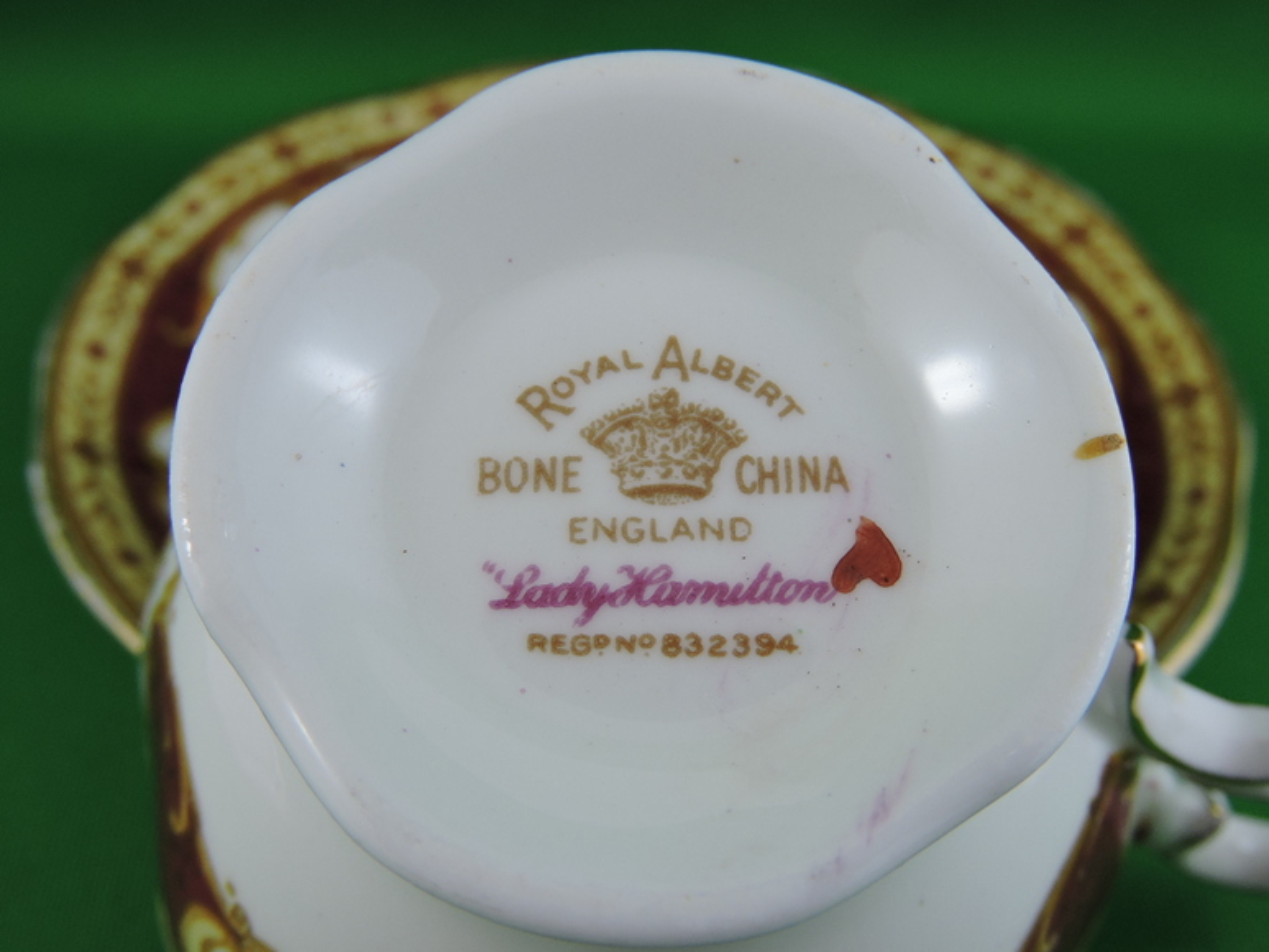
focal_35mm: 40
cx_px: 634
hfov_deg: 46.8
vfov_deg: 36.0
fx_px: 1467
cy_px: 476
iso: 100
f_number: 3.8
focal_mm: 7.2
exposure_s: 1/80
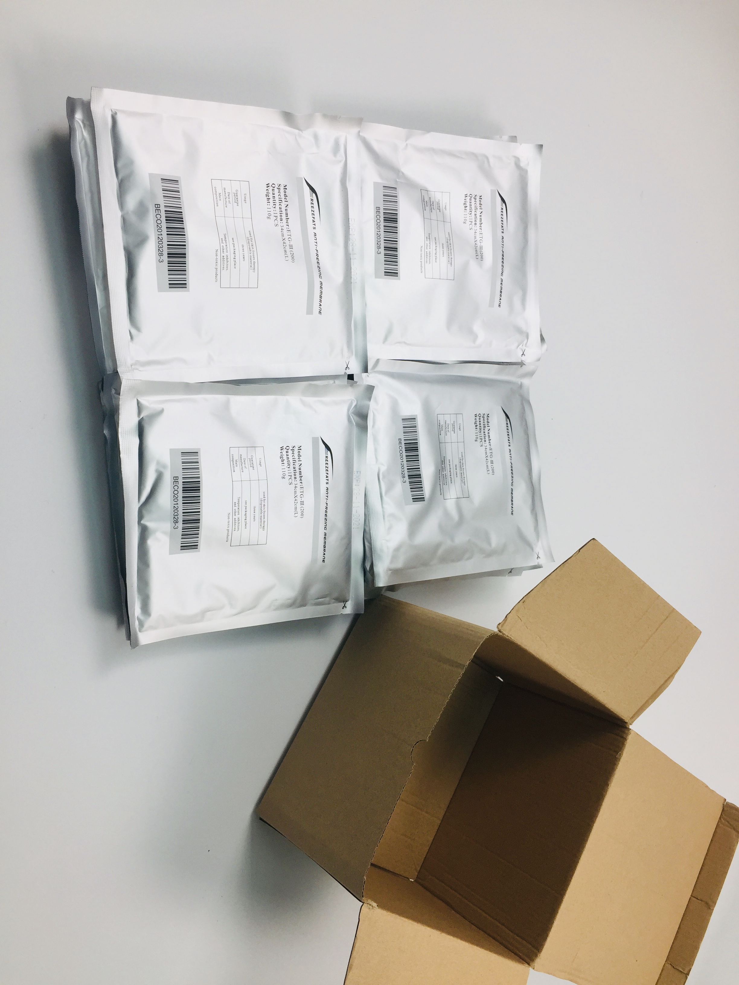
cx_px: 370
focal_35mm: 29
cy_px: 492
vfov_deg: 61.7
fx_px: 825
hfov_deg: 48.2
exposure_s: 1/100
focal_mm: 4.15
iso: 40
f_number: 2.2
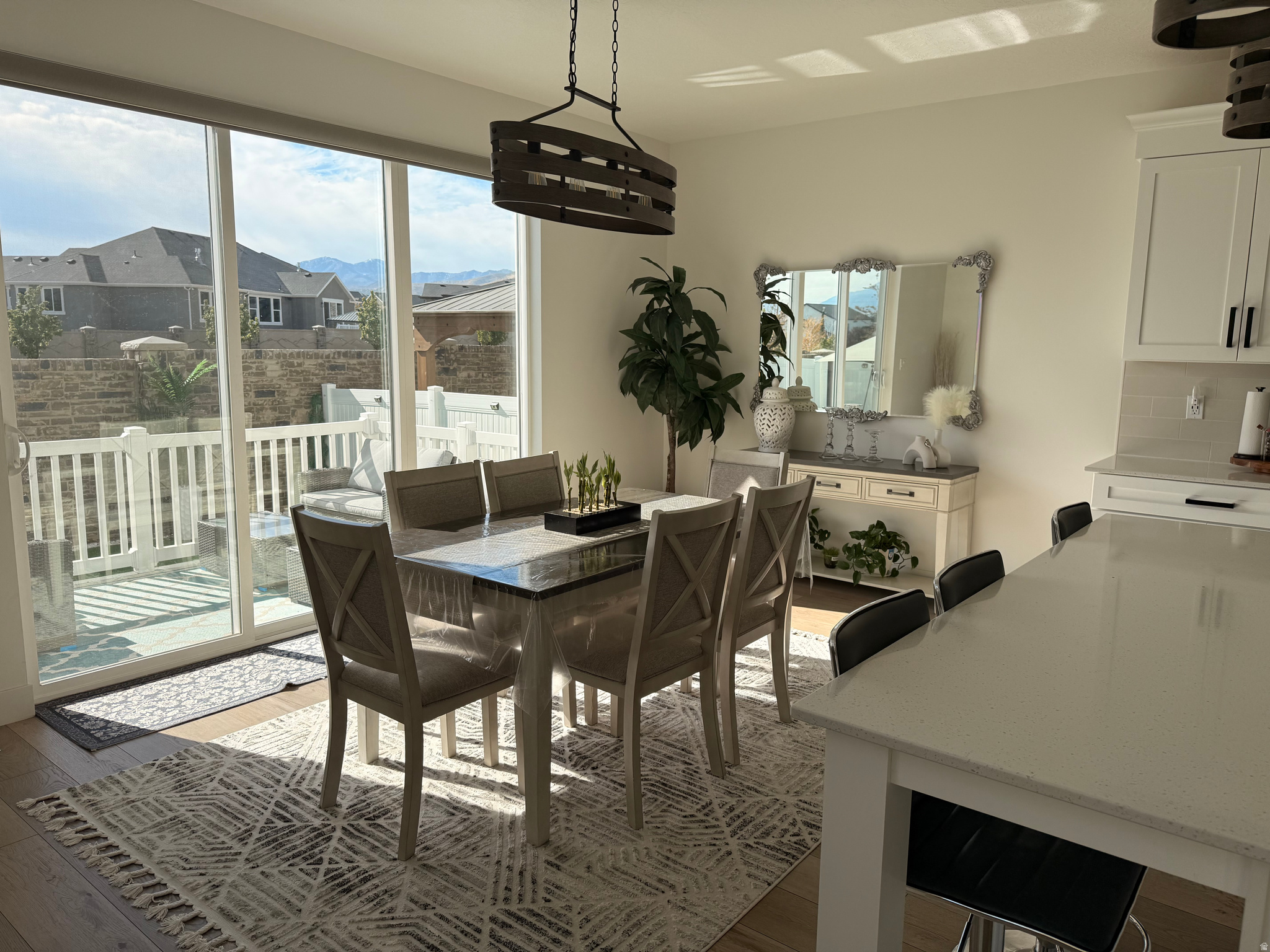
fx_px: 881
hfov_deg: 71.6
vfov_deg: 56.8
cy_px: 476
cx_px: 635
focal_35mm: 24
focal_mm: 6.76
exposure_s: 1/2370
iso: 80
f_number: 1.78
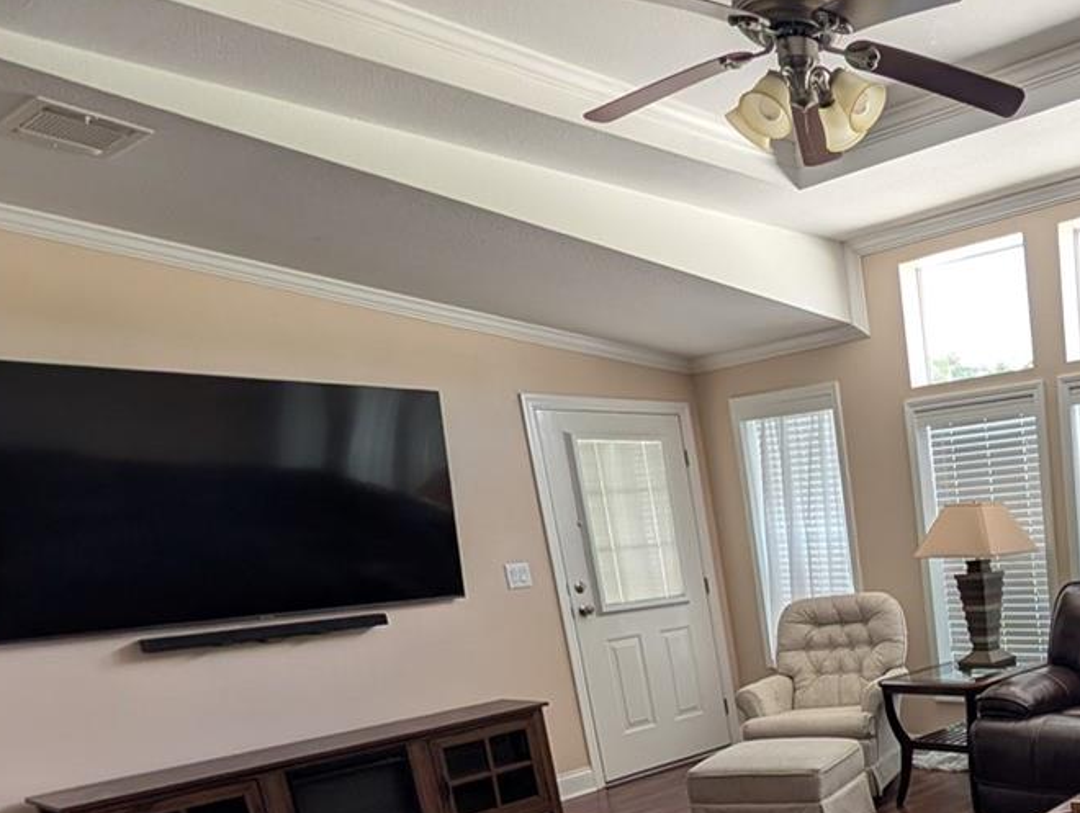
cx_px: 1049
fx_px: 906
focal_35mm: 29
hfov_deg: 51.1
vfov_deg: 43.5
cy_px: 756
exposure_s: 1/235
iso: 77
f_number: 1.7
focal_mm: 2.02
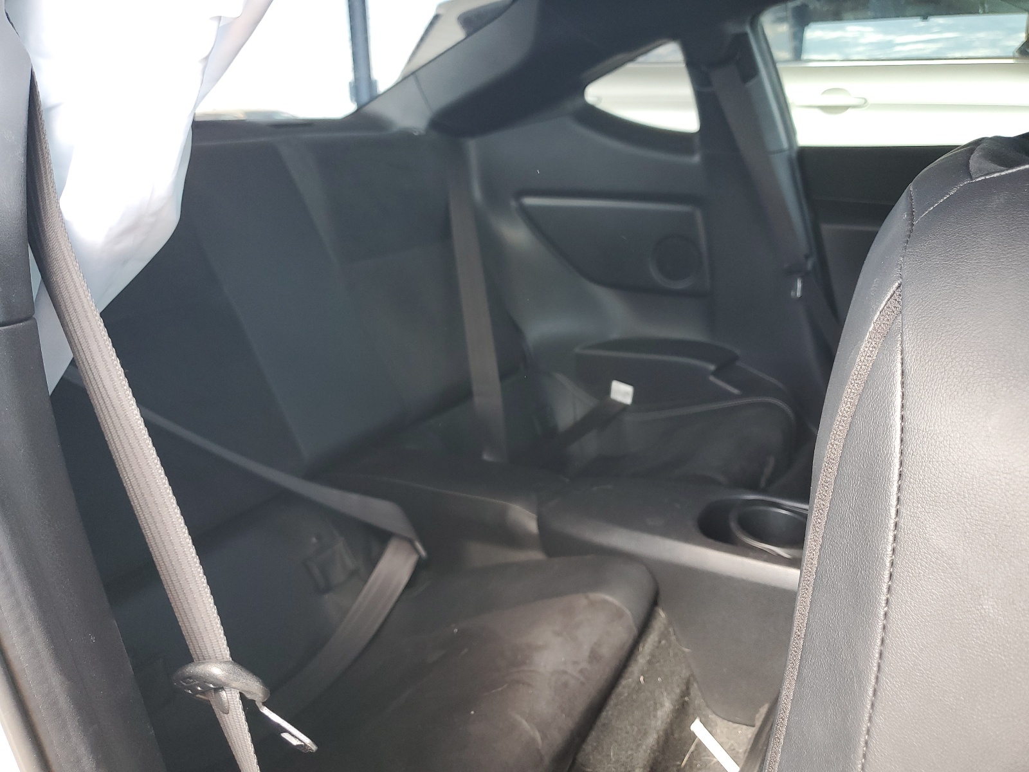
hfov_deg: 67.3
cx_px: 514
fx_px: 773
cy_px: 386
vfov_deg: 53.1
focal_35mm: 26
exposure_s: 1/120
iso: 71
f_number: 1.5
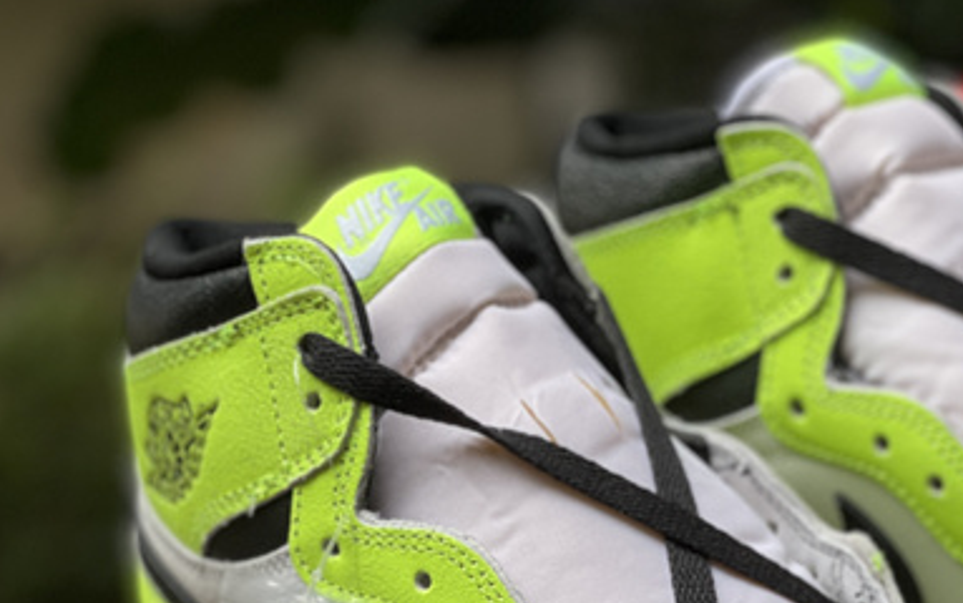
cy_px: 612
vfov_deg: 9.9
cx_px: 845
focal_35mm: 131
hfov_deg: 15.8
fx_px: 3441
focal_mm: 7.5
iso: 32
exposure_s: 1/121
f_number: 2.2
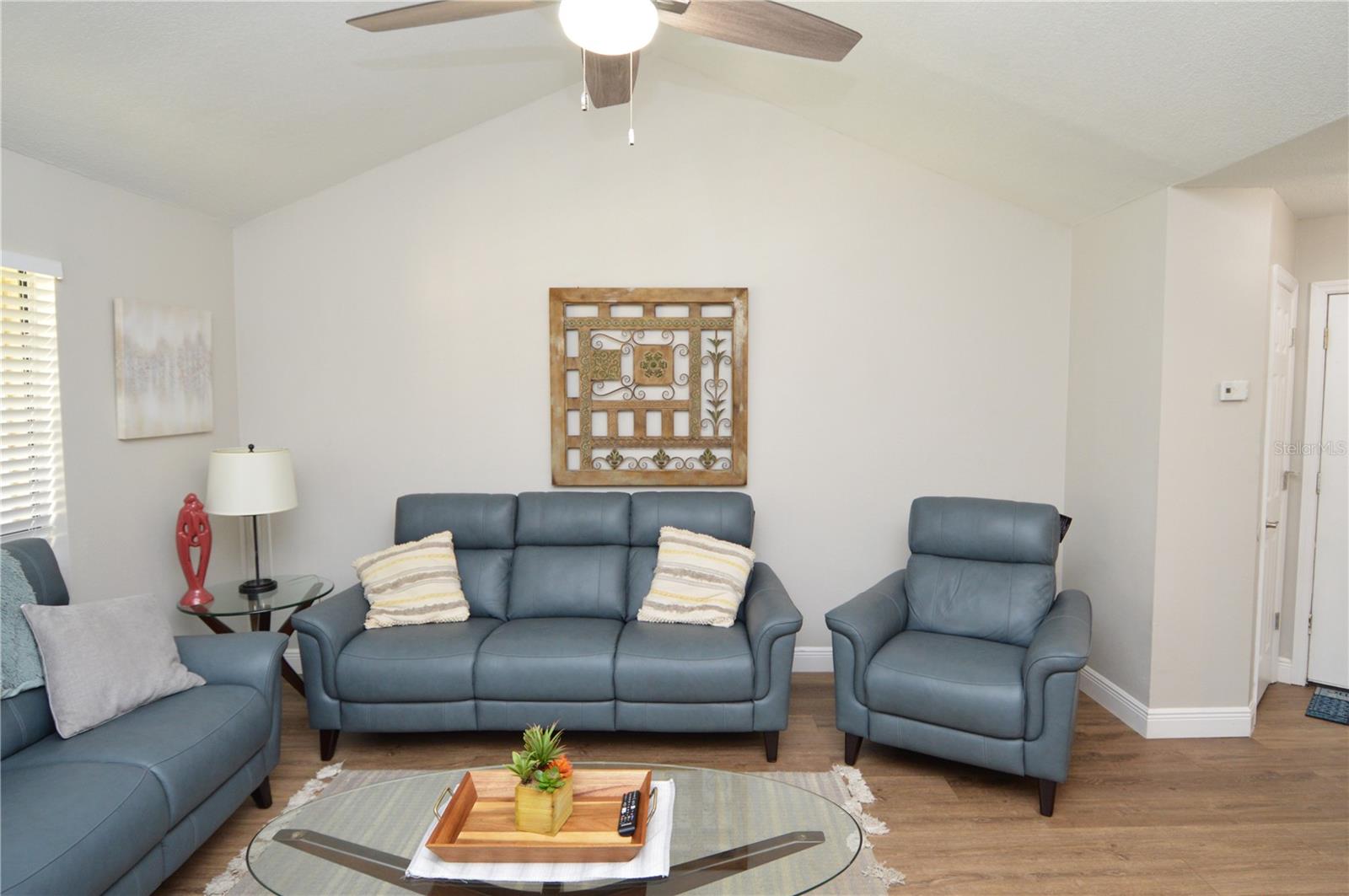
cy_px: 448
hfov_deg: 90.1
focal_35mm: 18
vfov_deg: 67.3
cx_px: 674
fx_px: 674
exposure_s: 1/60
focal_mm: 12
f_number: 4
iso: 720
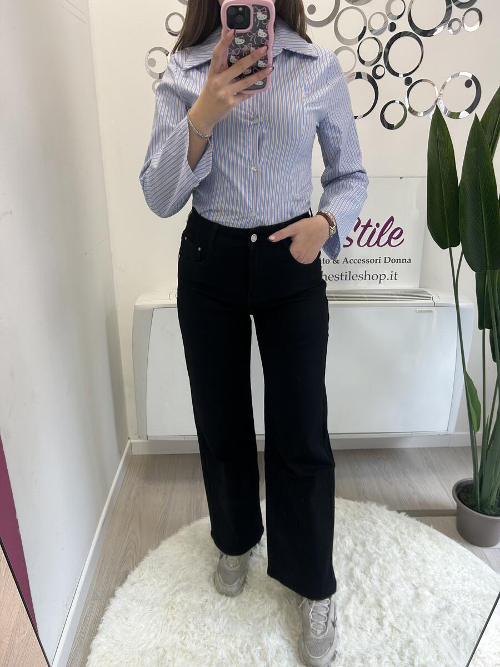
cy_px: 334
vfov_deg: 67.3
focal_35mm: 26
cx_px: 250
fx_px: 501
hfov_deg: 53.1
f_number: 1.5
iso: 64
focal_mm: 5.7
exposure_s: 1/100
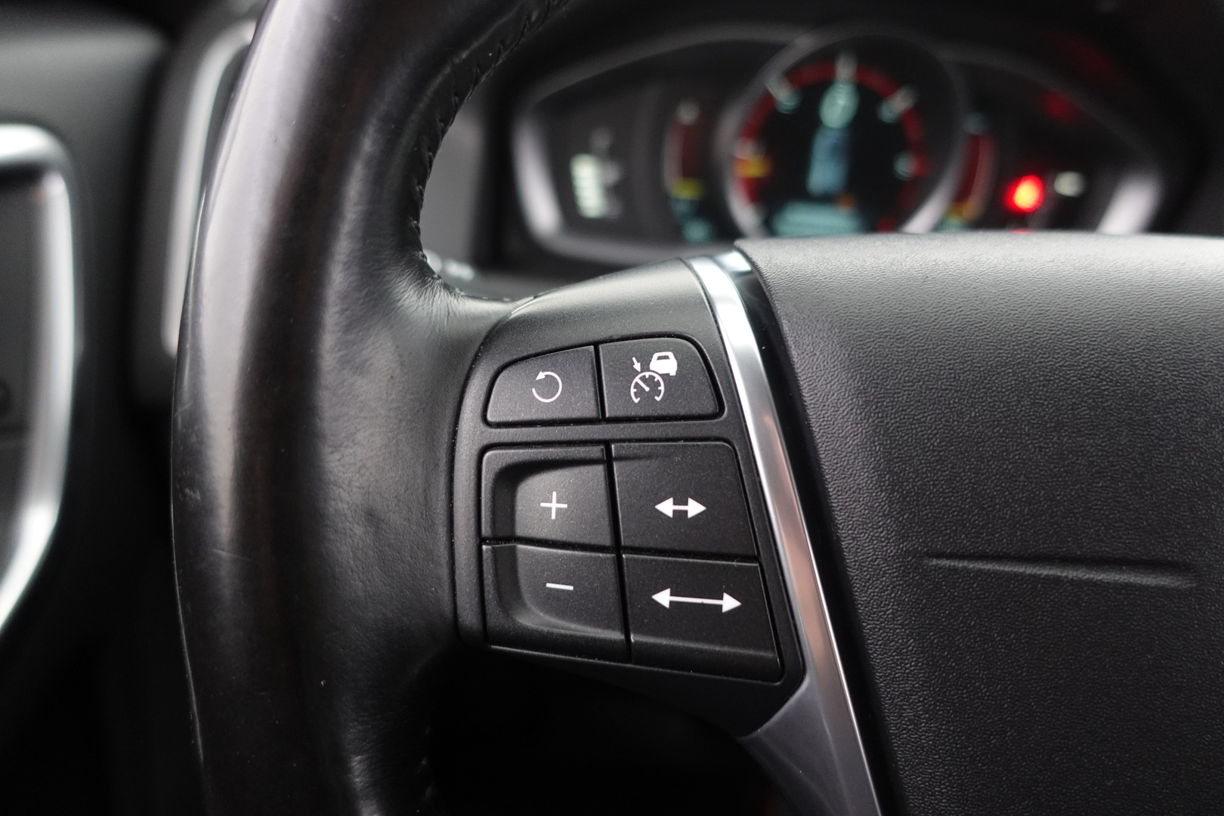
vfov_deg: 53.1
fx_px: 816
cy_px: 408
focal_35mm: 24
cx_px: 612
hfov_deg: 73.7
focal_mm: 9.4
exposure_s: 1/13
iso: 800
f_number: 1.8
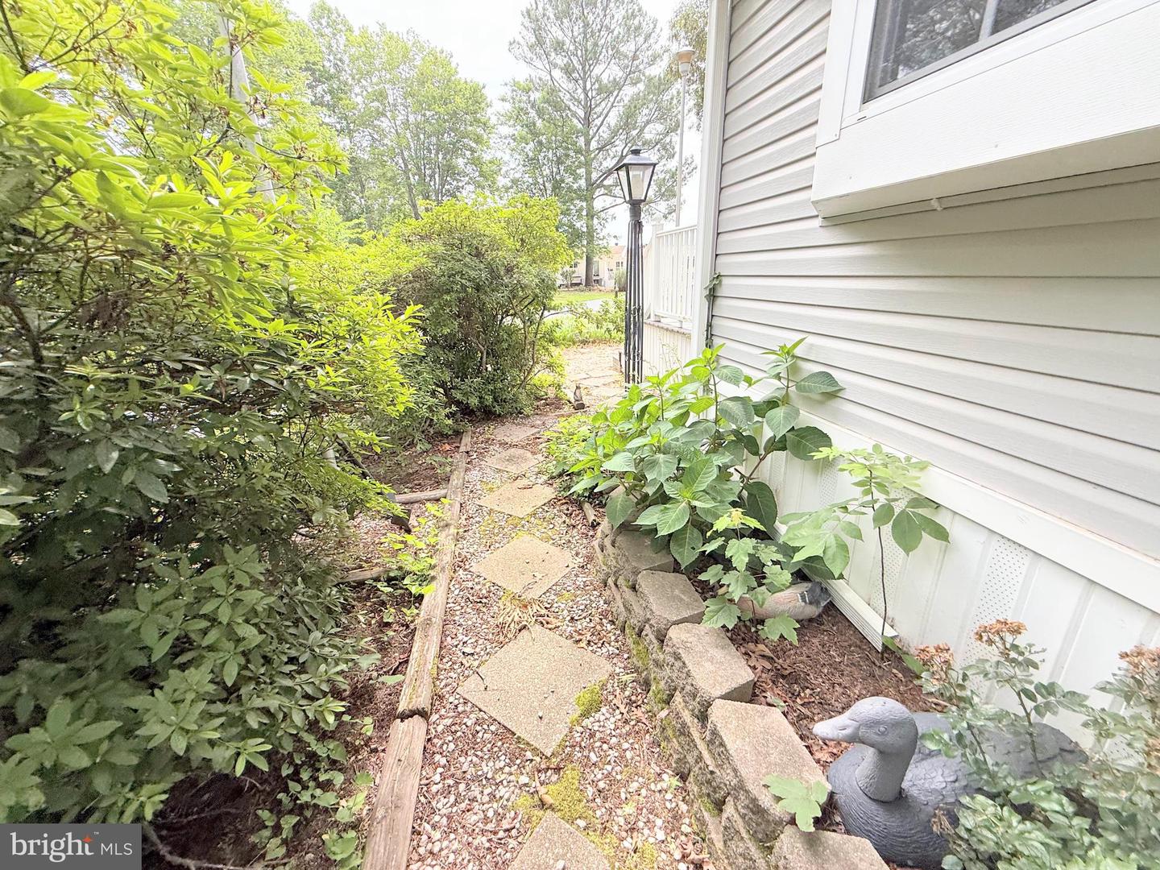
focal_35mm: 14
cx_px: 580
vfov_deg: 85.7
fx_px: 469
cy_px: 435
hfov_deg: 102.1
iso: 50
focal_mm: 2.22
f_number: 2.2
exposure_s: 1/229
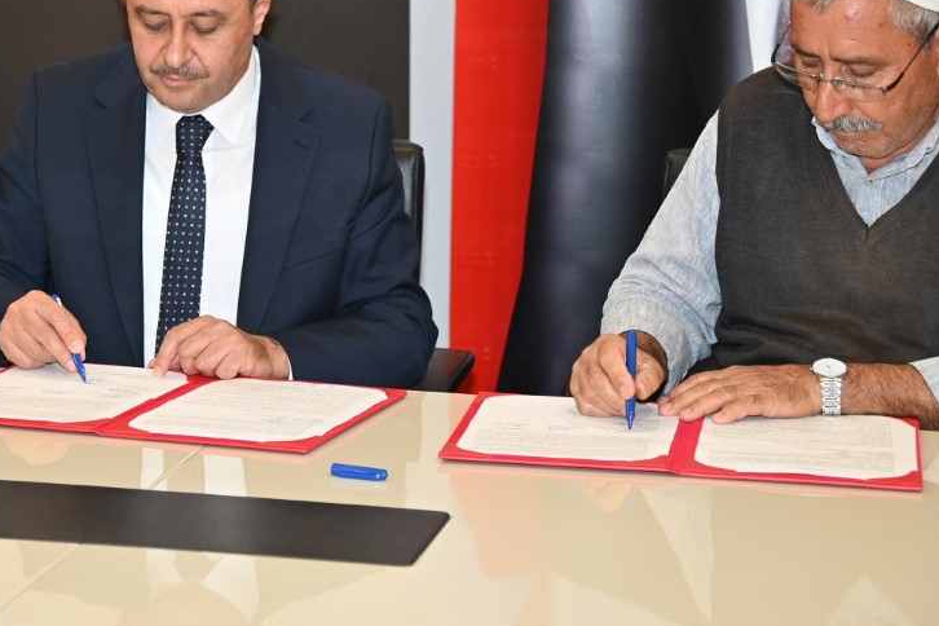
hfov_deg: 17.5
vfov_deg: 11.8
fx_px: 3025
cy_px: 112
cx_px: 230
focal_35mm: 116
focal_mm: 62
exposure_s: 1/60
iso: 320
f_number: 4
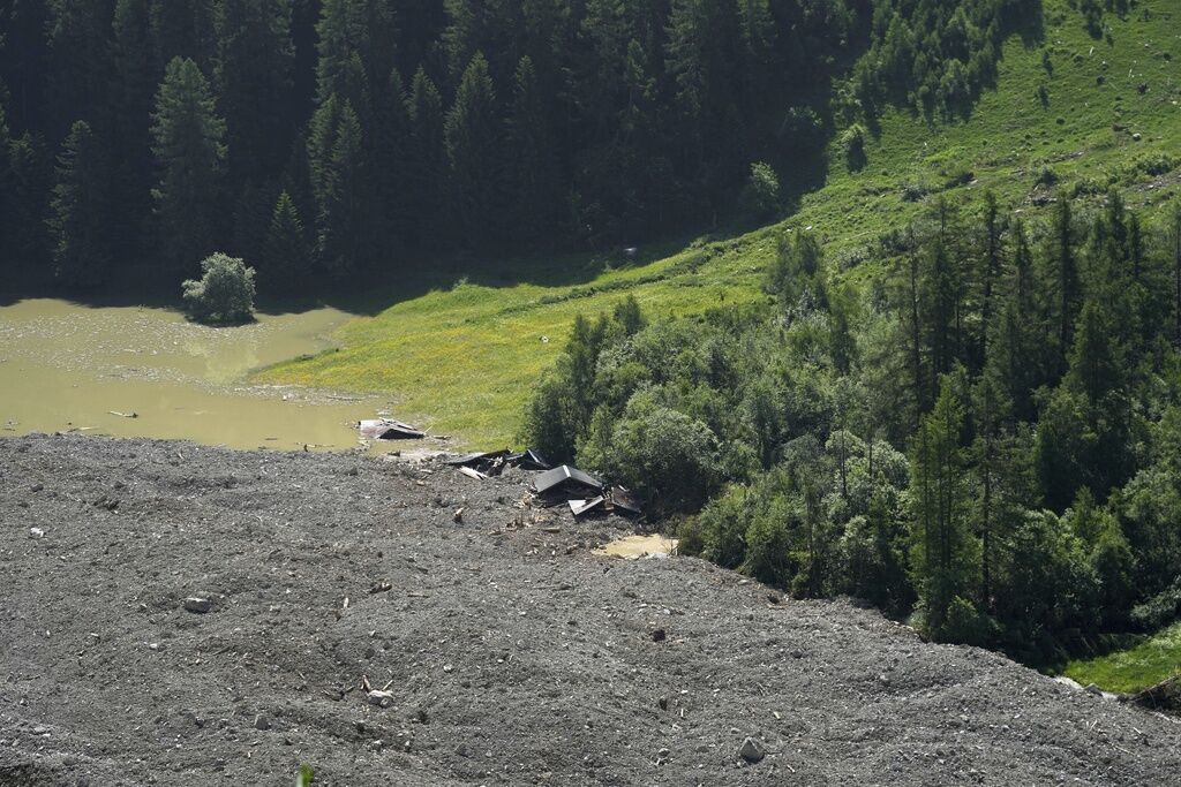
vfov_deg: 10.2
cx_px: 590
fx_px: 4429
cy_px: 394
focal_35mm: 135
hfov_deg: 15.2
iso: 400
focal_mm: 135
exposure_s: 1/3200
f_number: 5
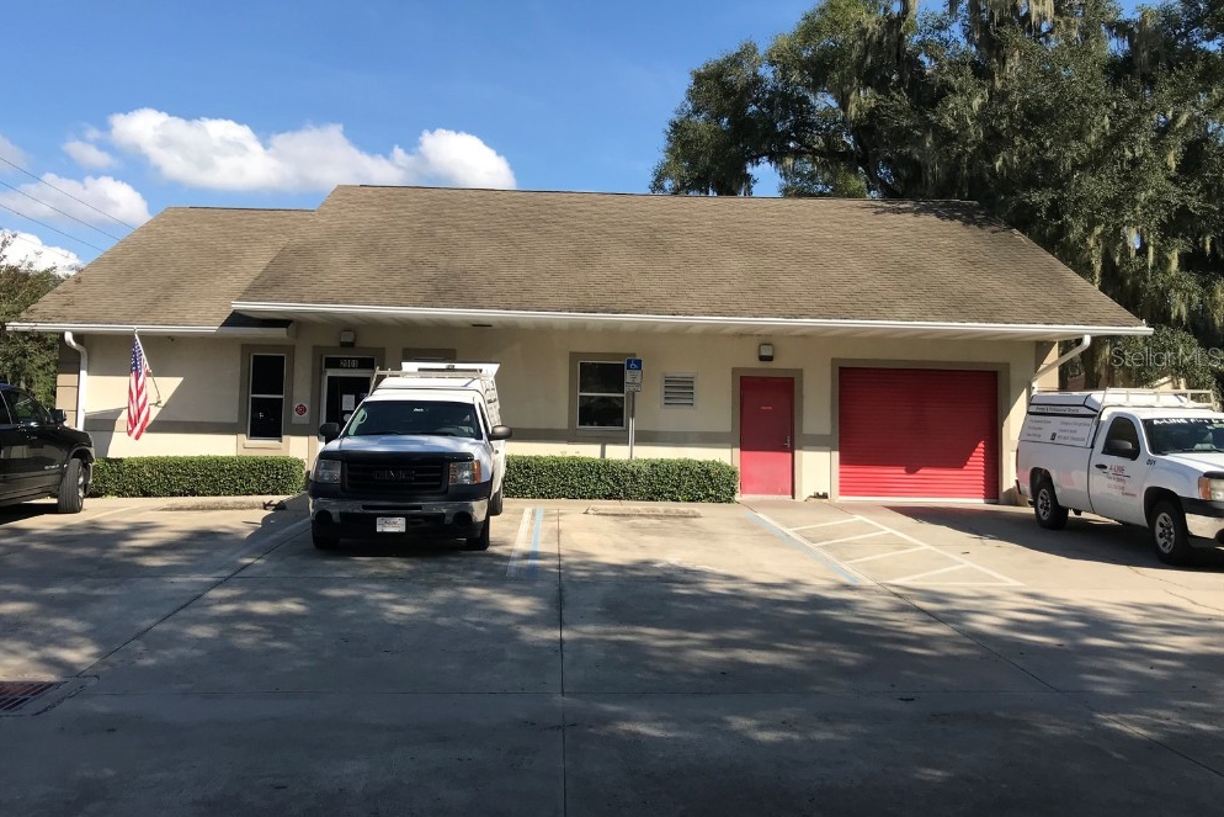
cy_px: 356
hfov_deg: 61.9
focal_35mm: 30
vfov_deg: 43.5
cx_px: 596
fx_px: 1020
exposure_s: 1/1996
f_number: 1.8
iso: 20
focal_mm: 3.99
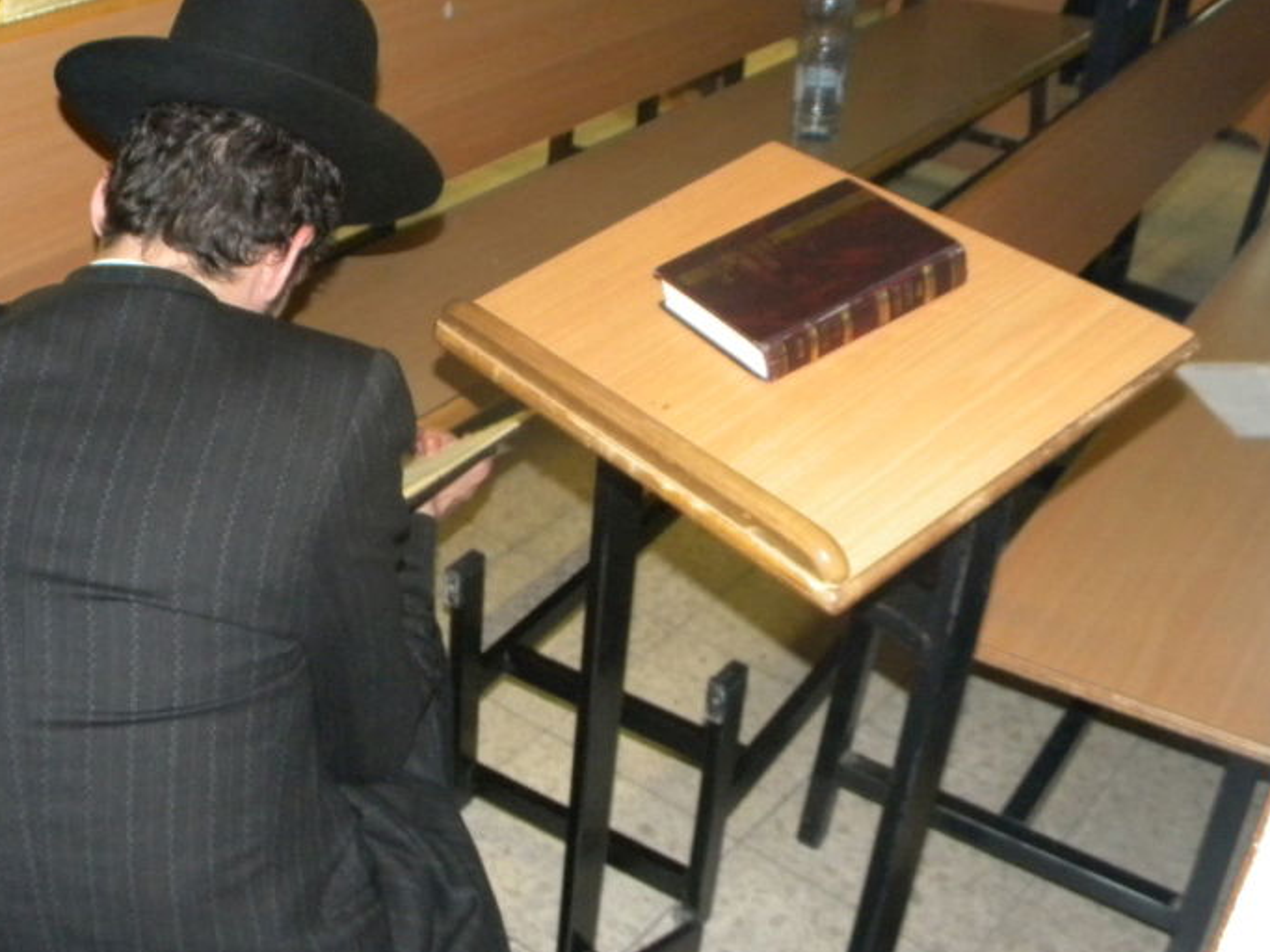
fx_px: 1541
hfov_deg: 44.3
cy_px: 474
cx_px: 454
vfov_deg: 34.3
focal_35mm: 42
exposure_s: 1/26
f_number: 3.5
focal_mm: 5
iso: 400
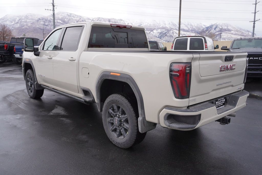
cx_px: 131
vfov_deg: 43.7
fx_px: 218
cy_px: 88
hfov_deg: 61.9
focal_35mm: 30
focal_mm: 20
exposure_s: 1/100
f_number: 4.5
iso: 100
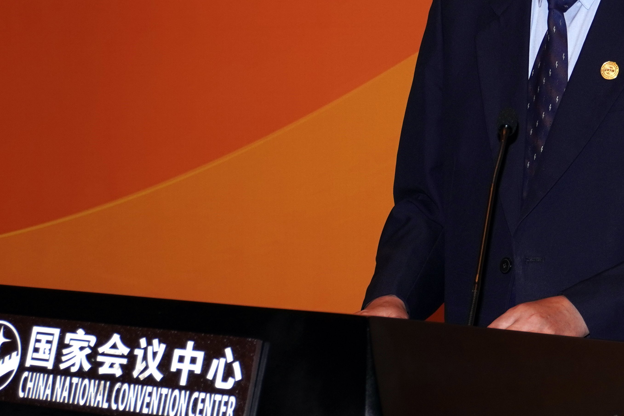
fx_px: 1993
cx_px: 457
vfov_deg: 11.8
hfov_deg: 17.7
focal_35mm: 115
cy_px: 17
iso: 320
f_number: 5.6
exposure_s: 1/60
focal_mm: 38
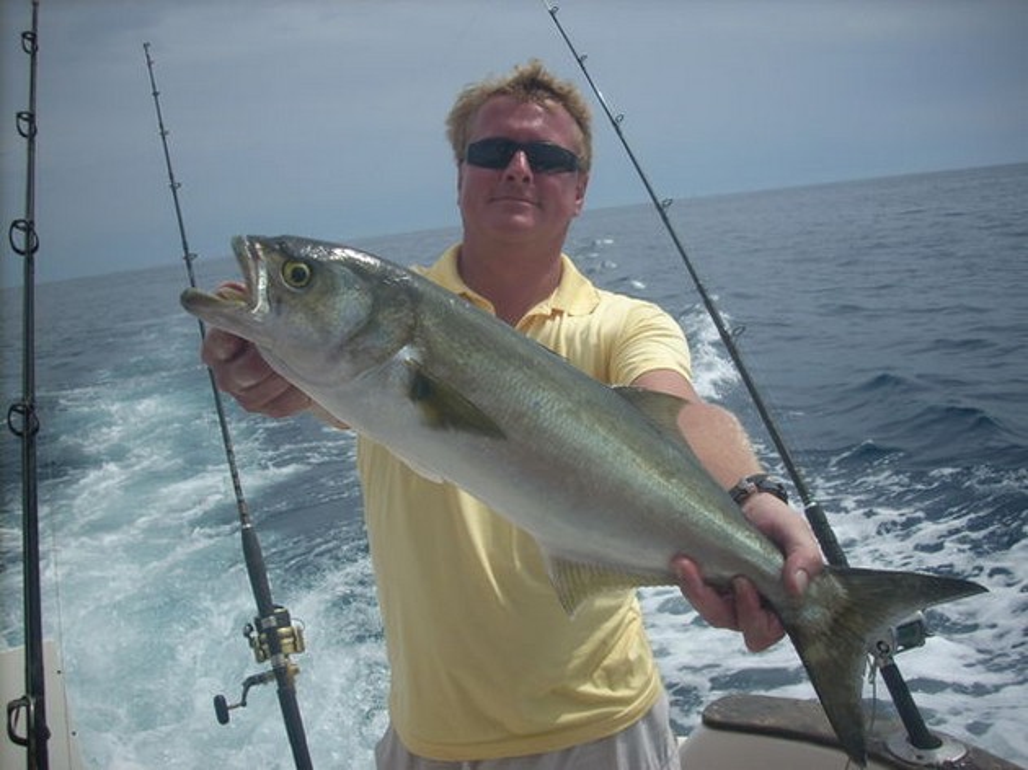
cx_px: 514
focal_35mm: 37
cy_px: 385
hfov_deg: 50.2
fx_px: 1098
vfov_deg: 38.6
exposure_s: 1/479
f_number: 5.6
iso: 64
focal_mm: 6.2
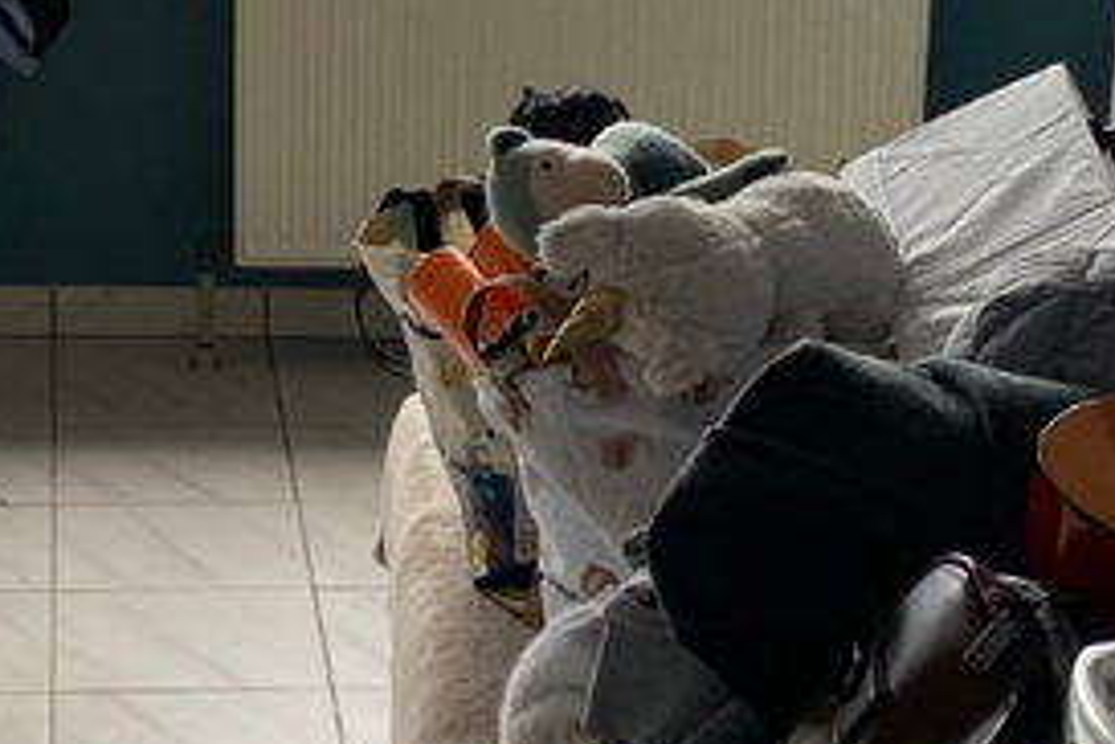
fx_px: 3685
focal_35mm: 119
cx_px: 143
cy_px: 127
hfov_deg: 17.0
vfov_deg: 11.5
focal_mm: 4.25
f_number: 1.8
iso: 40
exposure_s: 1/122
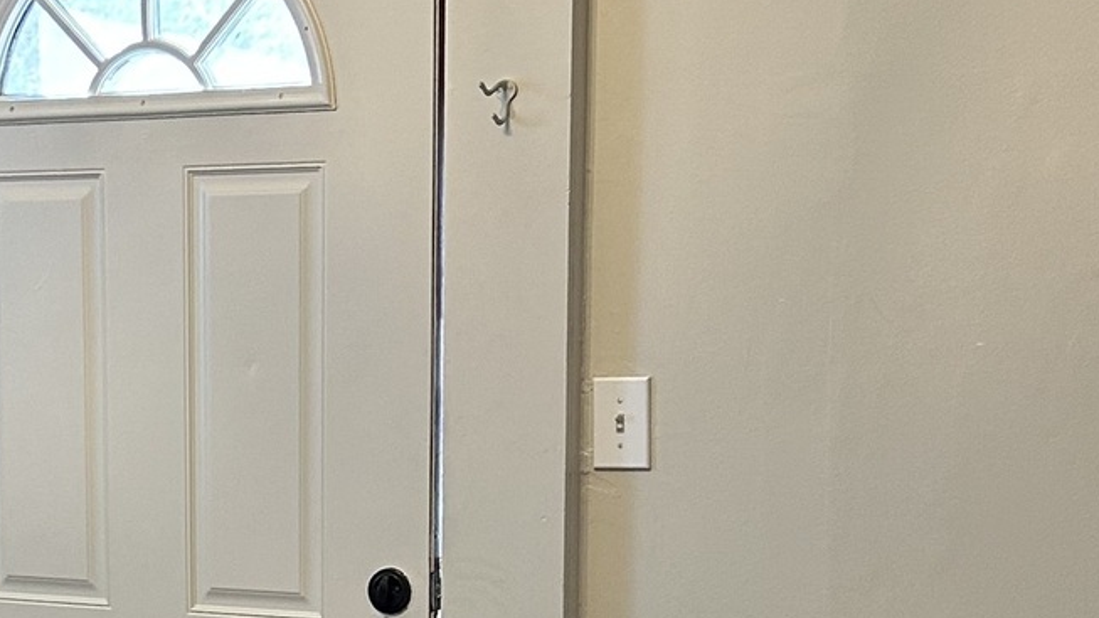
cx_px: -12
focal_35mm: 100
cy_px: 734
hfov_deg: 20.6
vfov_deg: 11.9
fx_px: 2914
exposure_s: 1/60
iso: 100
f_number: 1.5
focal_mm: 5.7
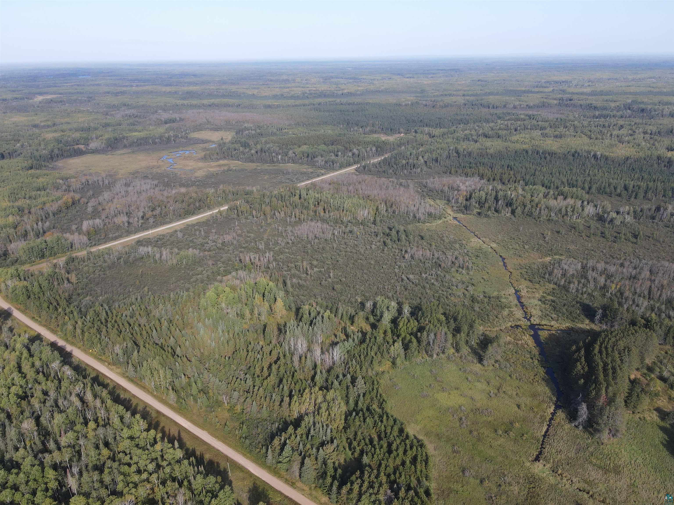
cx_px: 337
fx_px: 467
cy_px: 252
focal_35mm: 24
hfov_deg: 71.6
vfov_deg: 56.8
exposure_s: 1/320
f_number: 2.8
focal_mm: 4.5
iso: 100
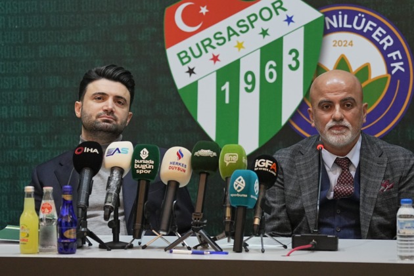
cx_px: 207
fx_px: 2150
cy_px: 138
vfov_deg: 7.3
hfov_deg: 11.0
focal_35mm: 187
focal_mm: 125
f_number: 4
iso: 3200
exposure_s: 1/100
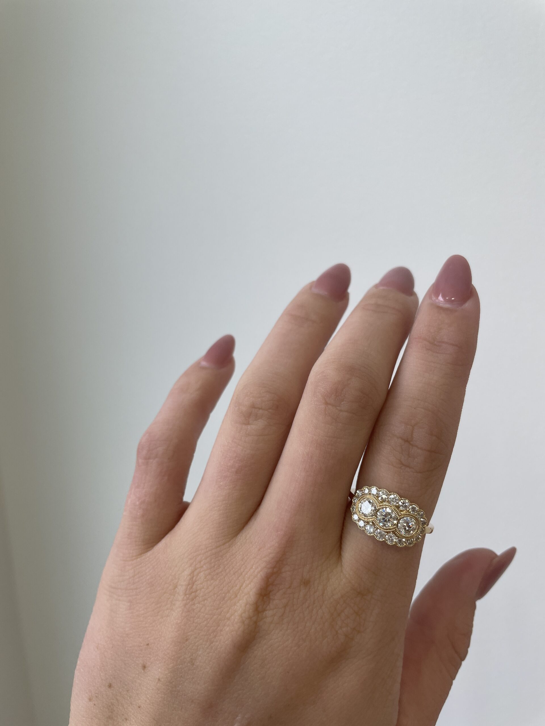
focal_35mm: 26
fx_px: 546
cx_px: 272
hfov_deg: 53.1
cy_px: 363
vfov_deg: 67.3
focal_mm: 4.2
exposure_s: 1/120
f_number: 1.6
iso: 64
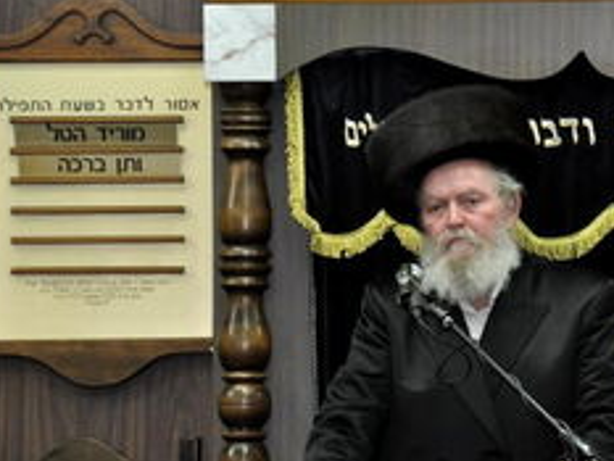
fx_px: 4916
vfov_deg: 5.4
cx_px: 453
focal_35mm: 277
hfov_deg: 7.1
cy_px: 283
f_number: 5.3
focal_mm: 112
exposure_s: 1/60
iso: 800
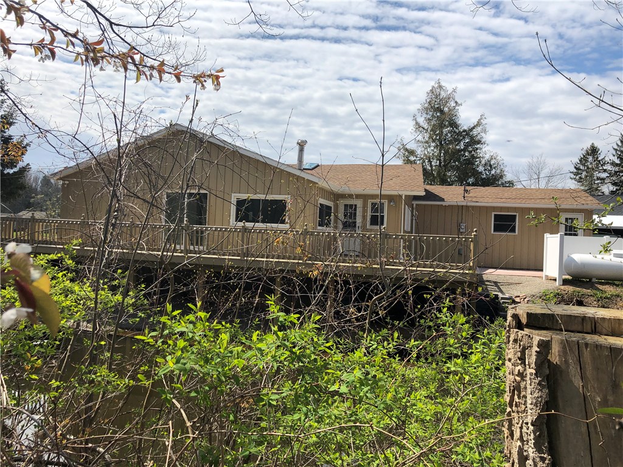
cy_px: 234
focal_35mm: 28
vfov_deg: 49.7
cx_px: 312
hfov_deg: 63.4
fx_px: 504
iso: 25
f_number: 1.8
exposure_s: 1/3247
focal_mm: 4
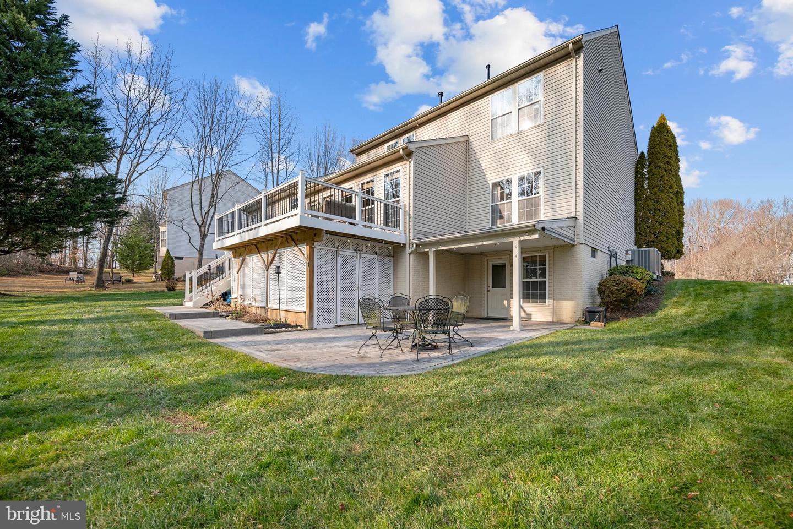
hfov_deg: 104.2
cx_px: 396
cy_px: 264
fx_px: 308
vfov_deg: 81.2
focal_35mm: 14
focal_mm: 14
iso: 100
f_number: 5
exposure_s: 1/500
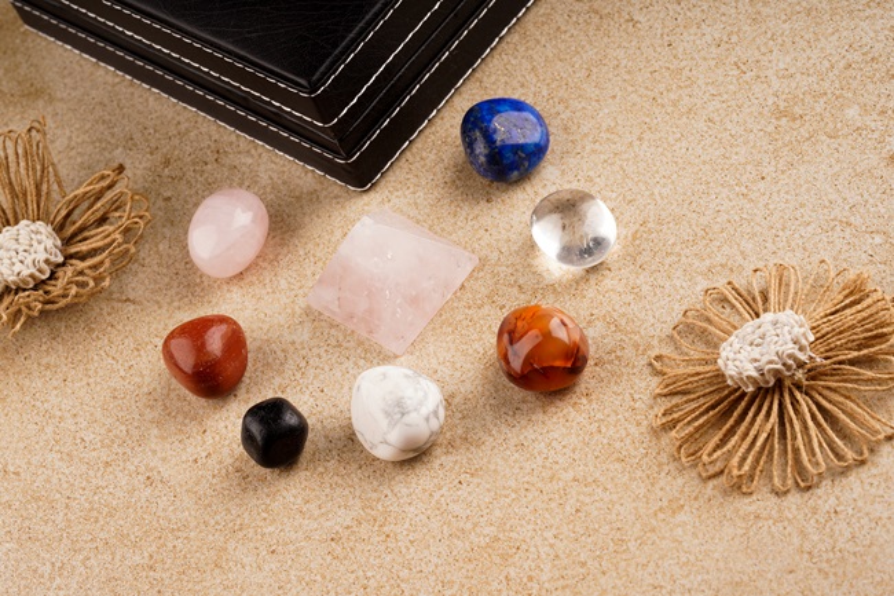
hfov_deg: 22.6
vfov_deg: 15.2
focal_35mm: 90
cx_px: 447
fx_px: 2234
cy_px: 298
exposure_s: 1/160
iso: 100
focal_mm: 90
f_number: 14
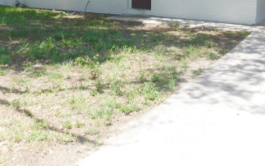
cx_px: 180
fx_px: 339
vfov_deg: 25.8
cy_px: -5
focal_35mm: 47
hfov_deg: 42.0
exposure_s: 1/500
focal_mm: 4
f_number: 3
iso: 125
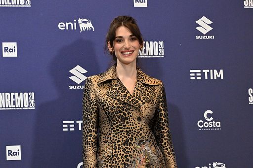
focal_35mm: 67
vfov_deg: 20.3
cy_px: 84
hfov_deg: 30.1
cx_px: 126
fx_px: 471
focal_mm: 67
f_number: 4.5
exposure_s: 1/400
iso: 1600
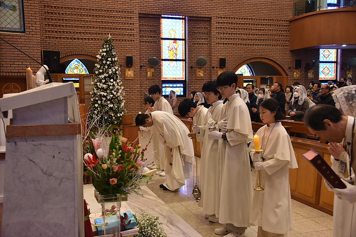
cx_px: 178
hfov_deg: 48.5
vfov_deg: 33.4
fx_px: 396
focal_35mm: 40
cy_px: 118
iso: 2000
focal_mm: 40
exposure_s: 1/125
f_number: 5
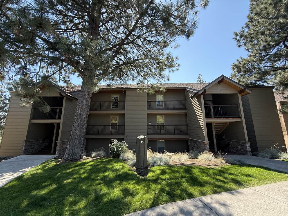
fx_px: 116
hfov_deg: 102.1
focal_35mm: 14
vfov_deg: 85.7
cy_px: 108
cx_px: 144
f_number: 2.2
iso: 64
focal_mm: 2.22
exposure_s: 1/395
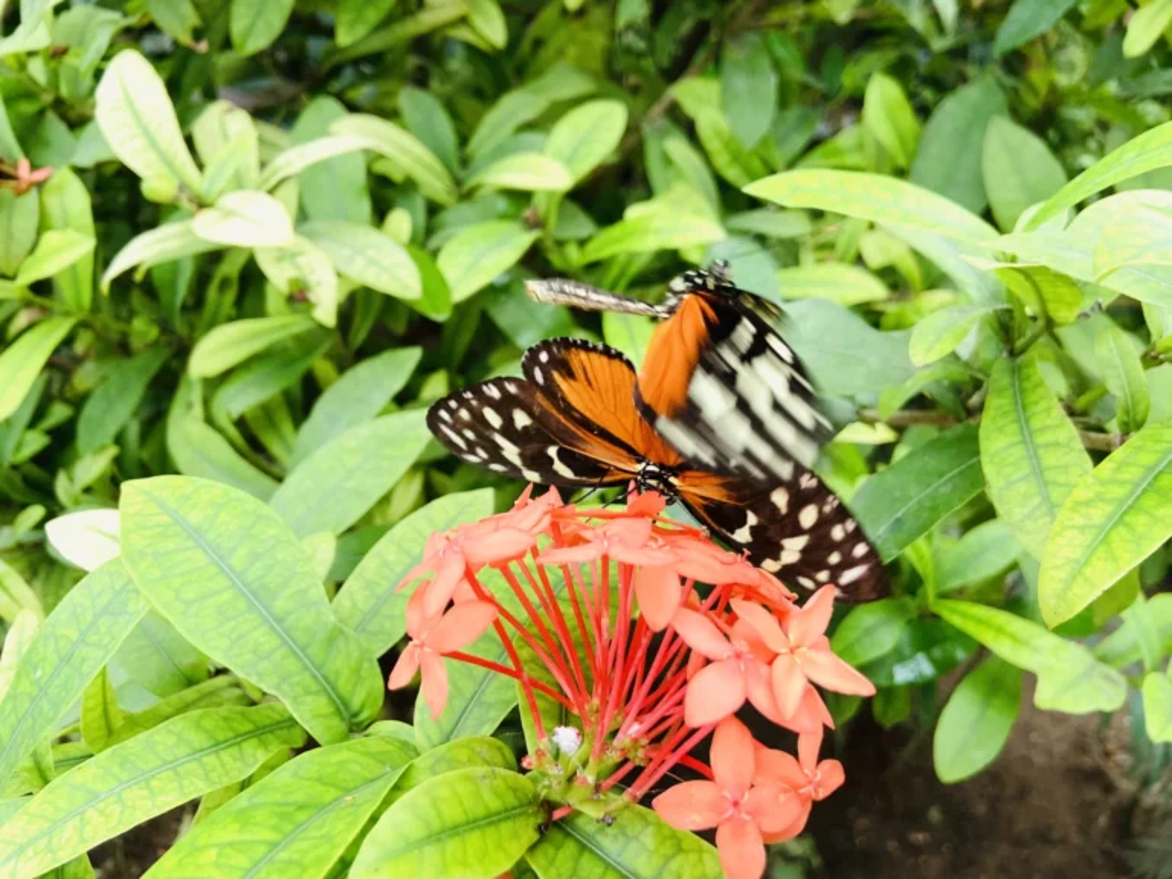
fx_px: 880
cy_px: 440
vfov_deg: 53.1
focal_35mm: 26
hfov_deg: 67.3
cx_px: 586
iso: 100
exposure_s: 1/121
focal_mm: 4.25
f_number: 1.8
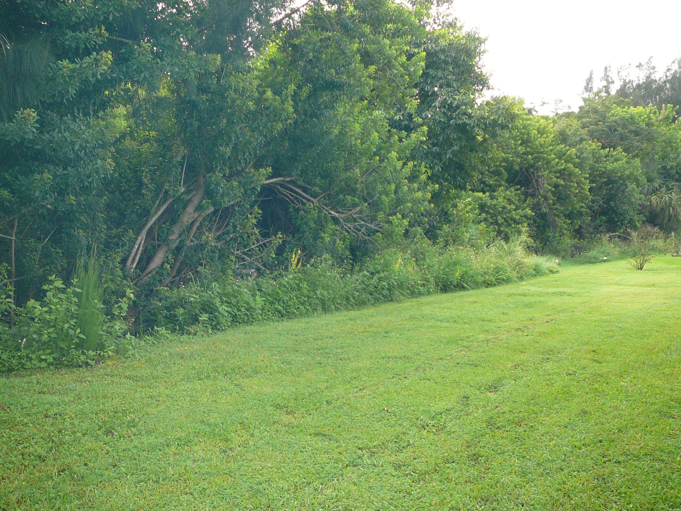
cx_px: 340
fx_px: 689
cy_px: 256
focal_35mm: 35
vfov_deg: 40.7
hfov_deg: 52.6
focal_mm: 5.2
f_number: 2.8
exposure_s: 1/100
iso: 80
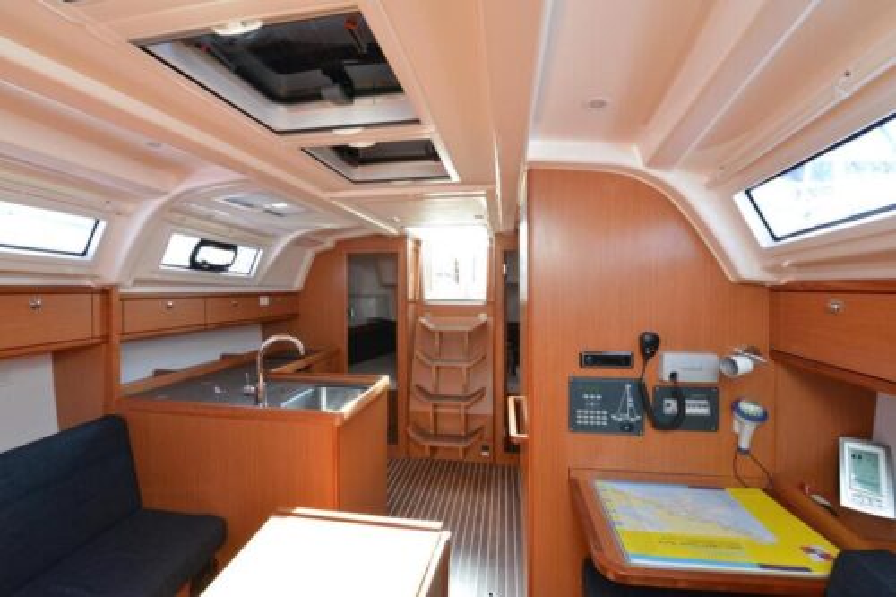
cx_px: 448
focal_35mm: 14
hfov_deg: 104.3
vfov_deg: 81.2
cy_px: 298
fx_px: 348
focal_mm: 14
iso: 1250
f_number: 9
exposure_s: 1/80
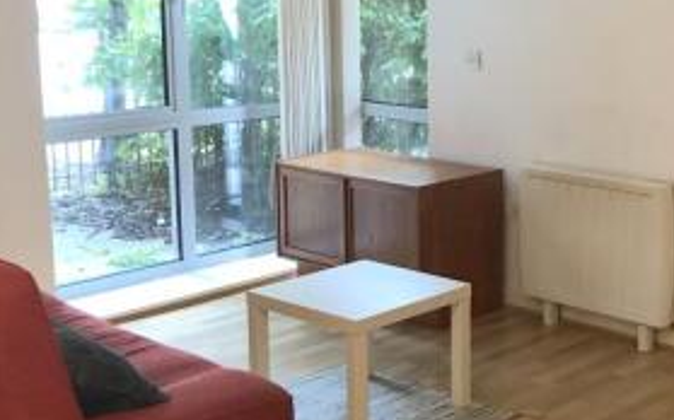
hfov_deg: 31.7
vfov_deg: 20.9
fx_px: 1138
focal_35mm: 62
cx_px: 579
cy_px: 158
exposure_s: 1/17
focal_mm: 3.99
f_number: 1.8
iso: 64
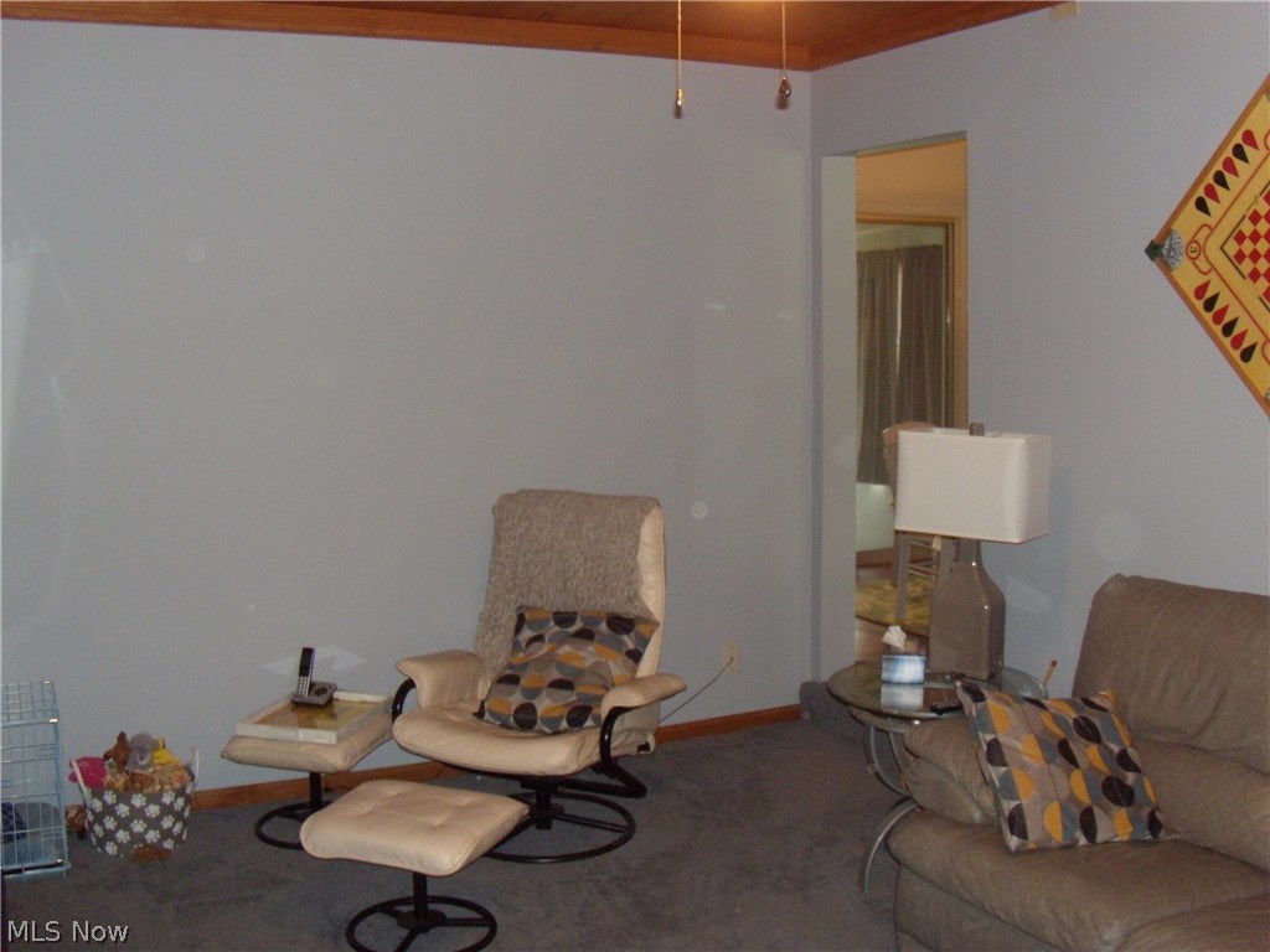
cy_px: 476
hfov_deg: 51.4
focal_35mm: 36
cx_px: 635
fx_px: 1321
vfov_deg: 39.7
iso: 320
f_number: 3.6
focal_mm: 6.4
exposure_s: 1/30
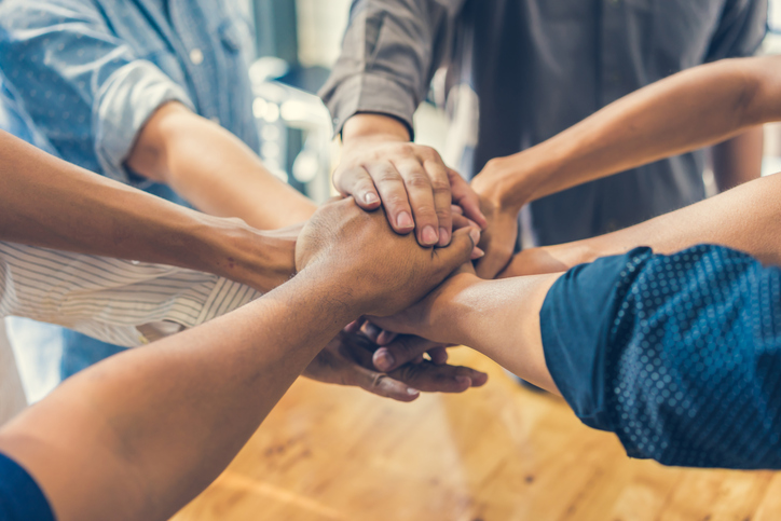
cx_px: 390
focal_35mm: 55
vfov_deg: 24.6
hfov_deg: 36.2
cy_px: 260
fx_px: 1193
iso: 200
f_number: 2.8
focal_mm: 55
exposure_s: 1/125
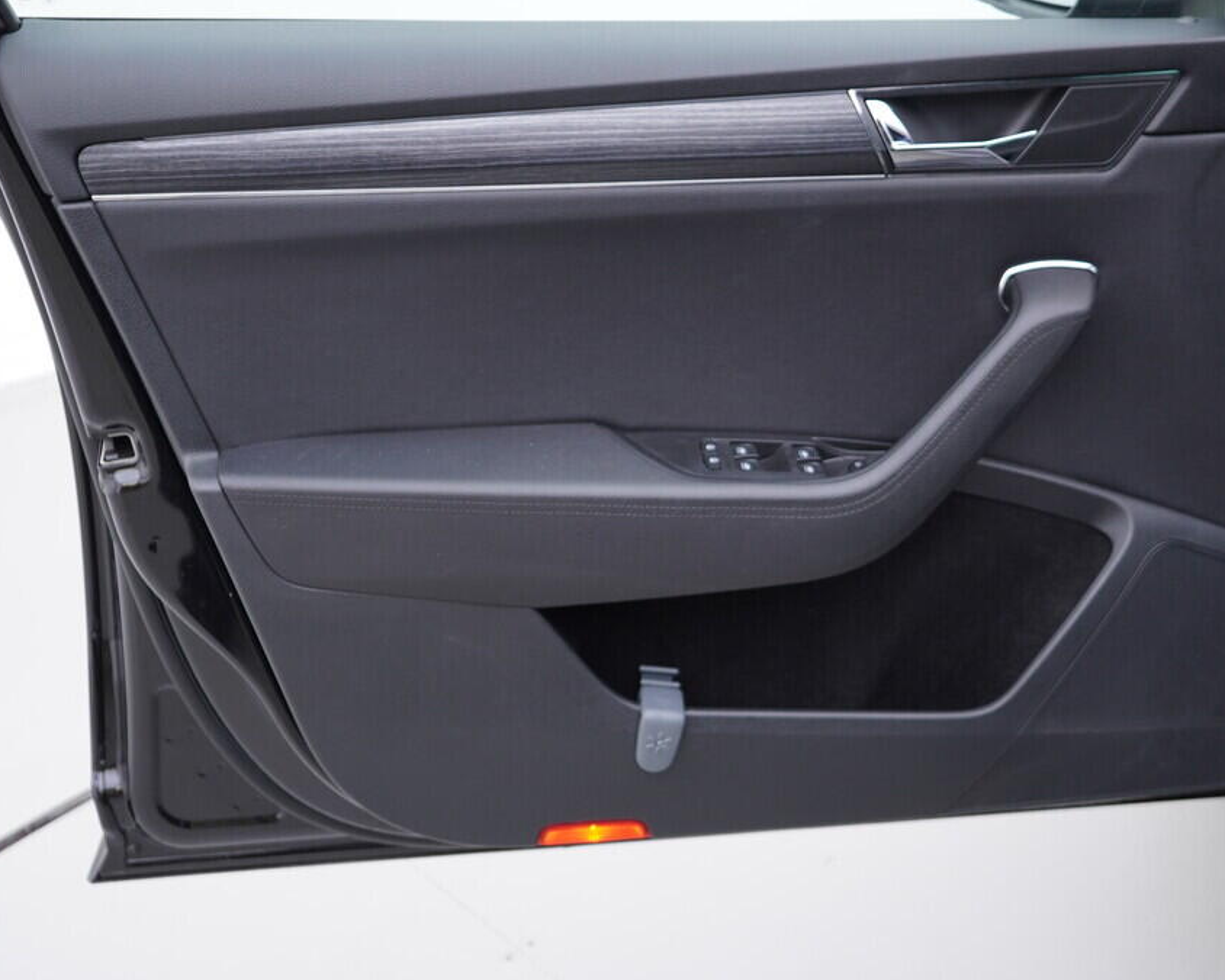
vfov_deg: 36.5
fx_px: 1486
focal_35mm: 41
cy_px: 491
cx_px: 657
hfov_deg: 44.8
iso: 125
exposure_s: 1/40
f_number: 2.8
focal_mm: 24
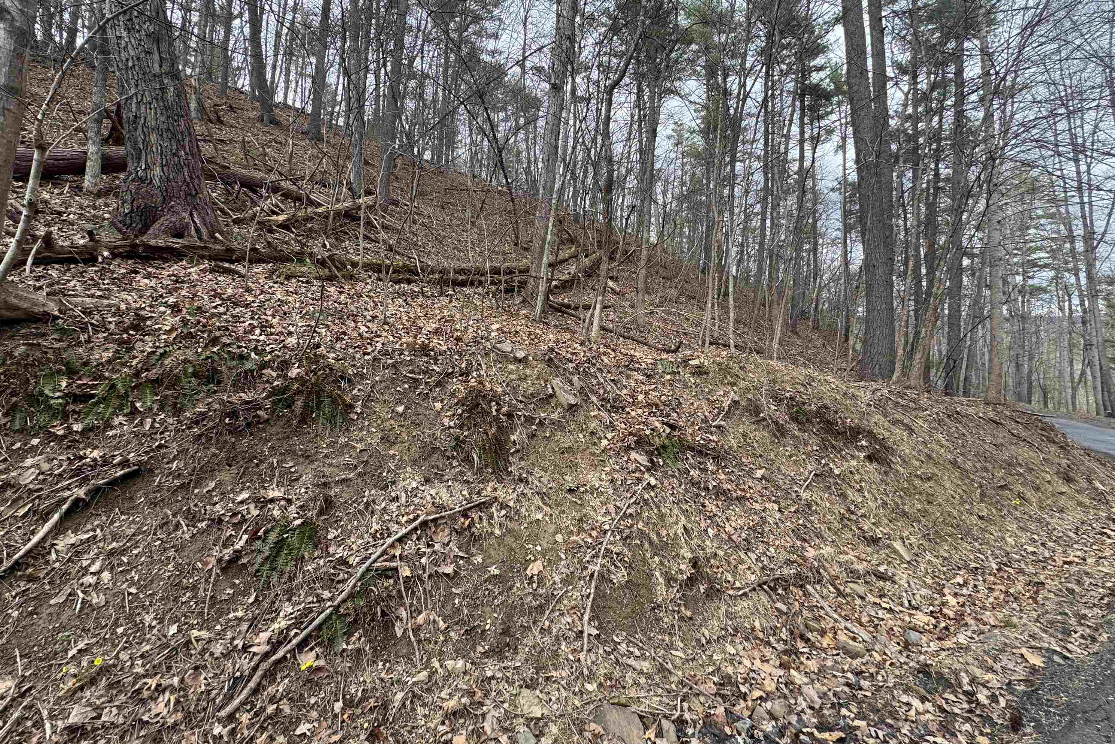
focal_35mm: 15
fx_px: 465
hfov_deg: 100.4
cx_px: 555
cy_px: 330
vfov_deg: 77.0
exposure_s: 1/184
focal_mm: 2.22
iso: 40
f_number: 2.2
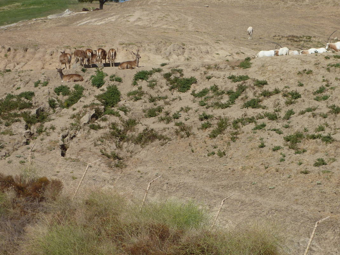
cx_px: 208
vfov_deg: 14.8
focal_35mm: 100
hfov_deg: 19.6
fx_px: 982
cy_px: 102
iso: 80
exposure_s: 1/640
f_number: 5.6
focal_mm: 11
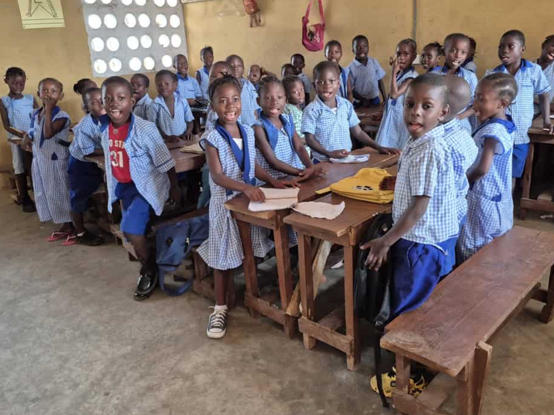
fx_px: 480
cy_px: 173
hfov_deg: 60.0
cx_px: 286
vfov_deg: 46.6
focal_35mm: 30
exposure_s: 1/100
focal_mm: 5.4
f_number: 1.8
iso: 400
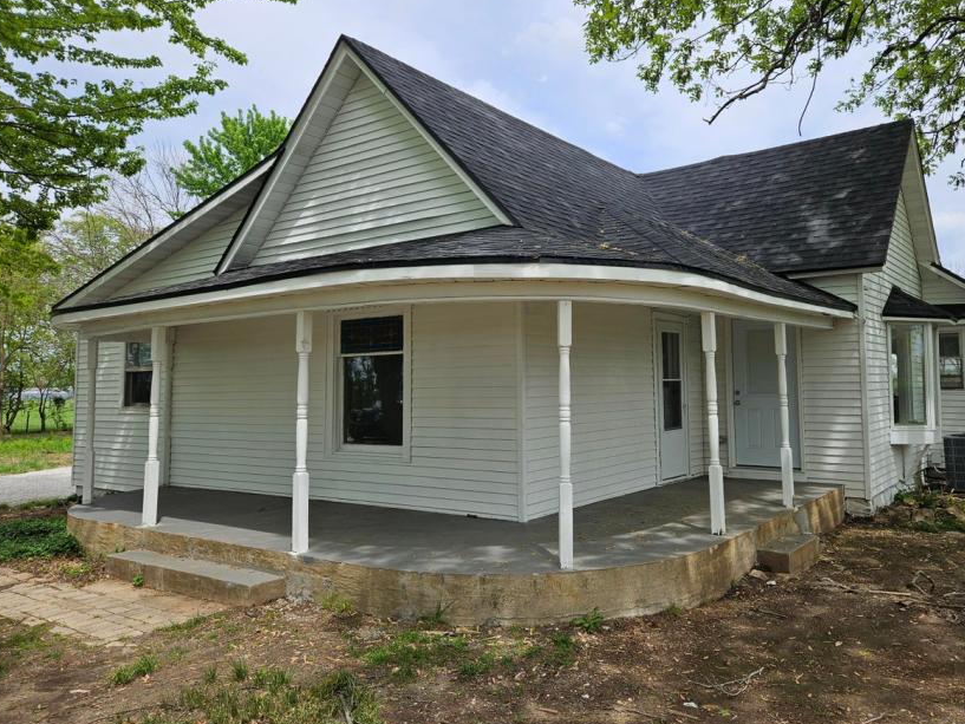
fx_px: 753
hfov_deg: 65.0
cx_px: 549
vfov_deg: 51.3
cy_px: 334
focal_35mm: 27
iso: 25
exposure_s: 1/1645
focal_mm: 5.4
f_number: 1.8
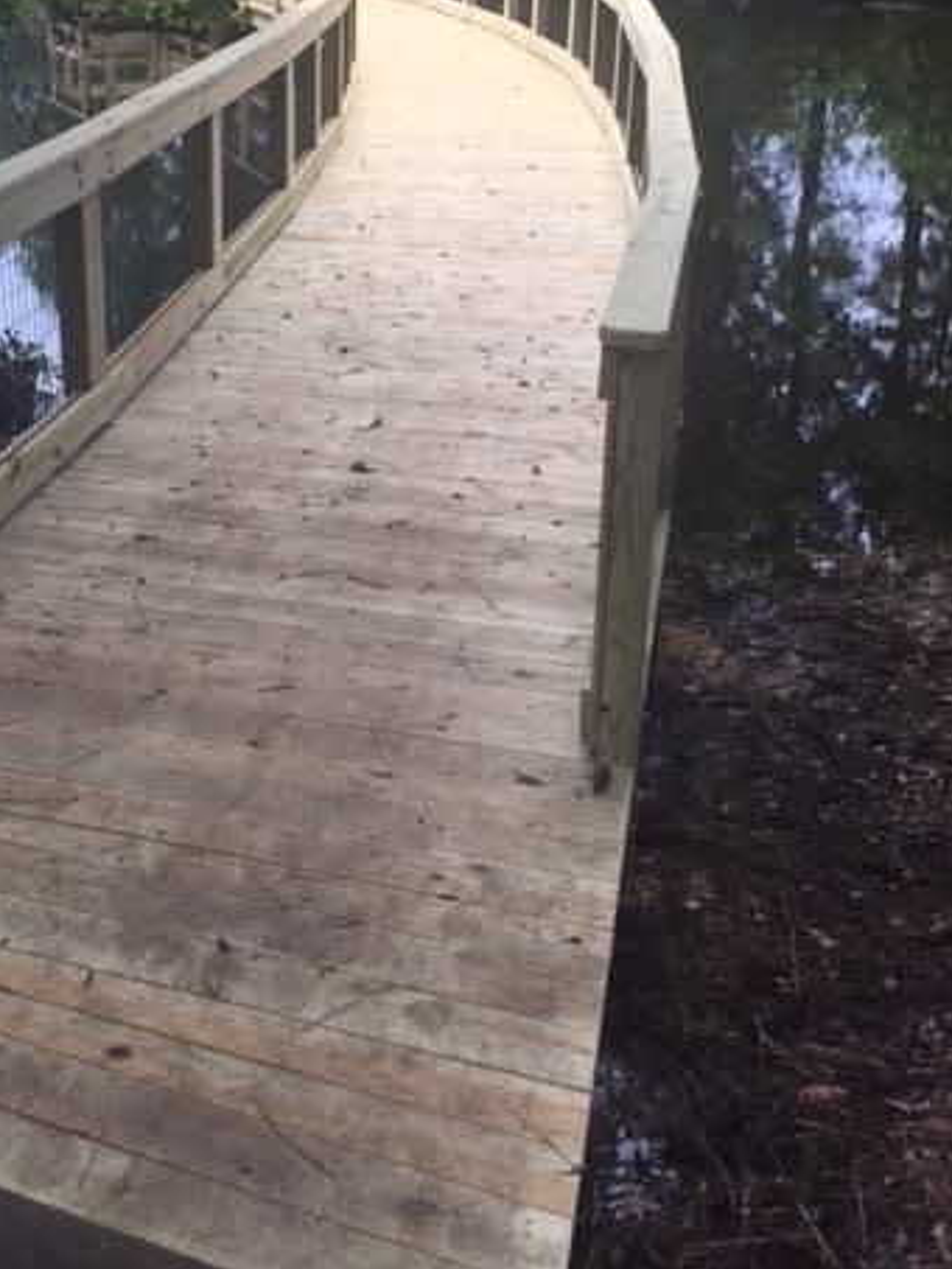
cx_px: 302
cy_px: 375
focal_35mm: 41
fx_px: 1503
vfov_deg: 44.7
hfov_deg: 34.8
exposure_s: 1/295
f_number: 2.2
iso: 32
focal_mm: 4.15
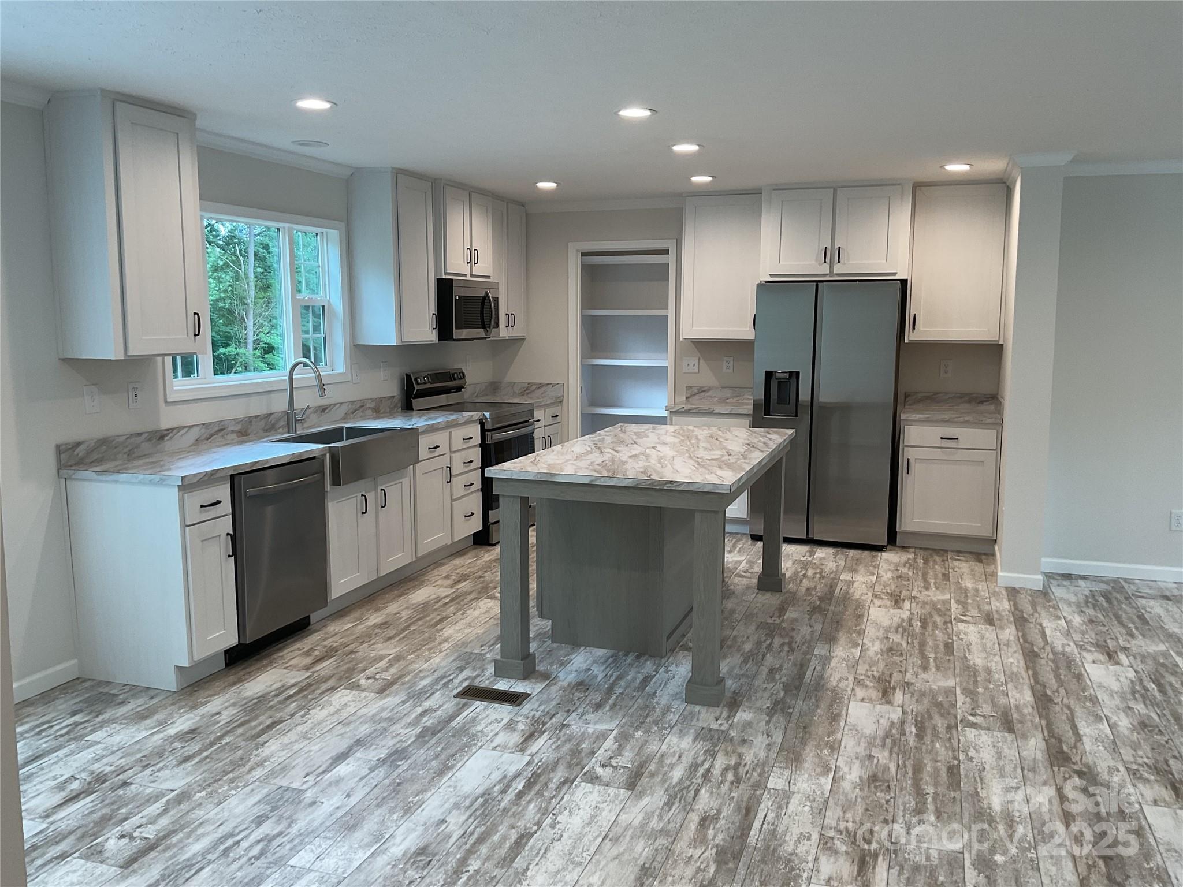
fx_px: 991
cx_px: 592
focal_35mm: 29
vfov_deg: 48.2
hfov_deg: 61.7
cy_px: 444
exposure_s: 1/60
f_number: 1.8
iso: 40
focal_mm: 3
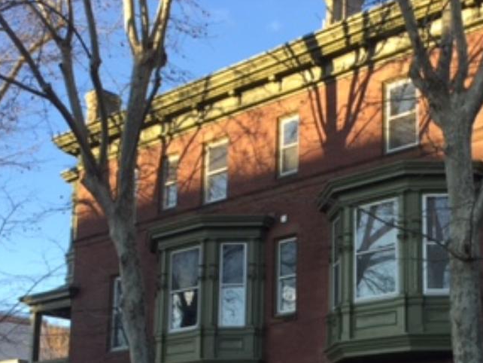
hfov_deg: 29.4
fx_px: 907
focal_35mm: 65
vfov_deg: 22.2
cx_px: 358
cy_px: 309
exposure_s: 1/327
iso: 32
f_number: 2.2
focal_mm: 4.15
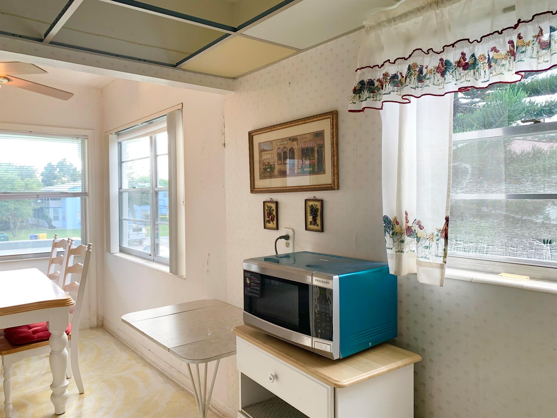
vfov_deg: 53.1
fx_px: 418
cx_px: 278
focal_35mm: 26
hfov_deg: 67.3
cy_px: 209
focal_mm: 4.25
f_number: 1.8
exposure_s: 1/120
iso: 40
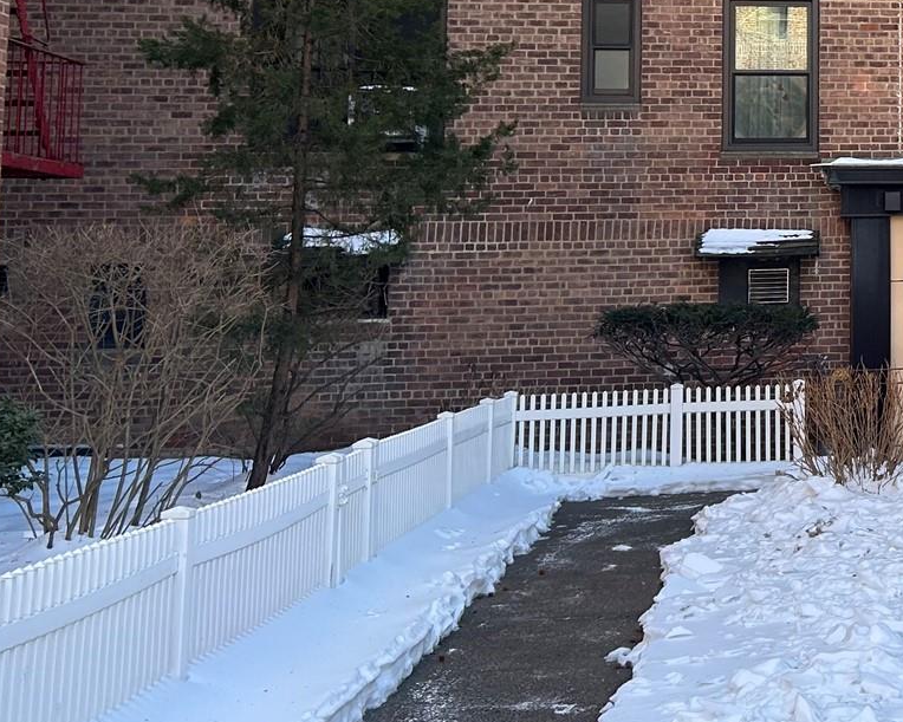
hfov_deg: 24.3
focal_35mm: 68
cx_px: 1181
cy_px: 59
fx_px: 1817
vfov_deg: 21.9
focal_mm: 5.7
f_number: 1.5
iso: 50
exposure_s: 1/352
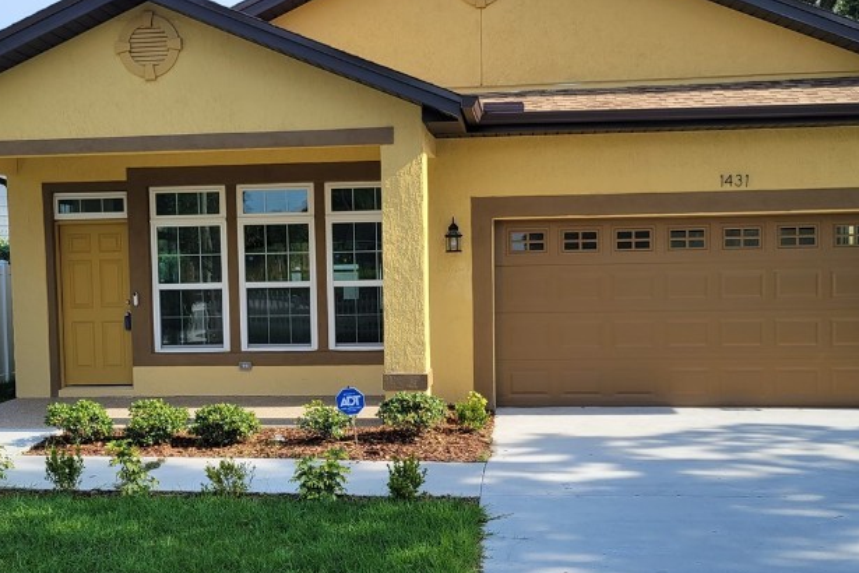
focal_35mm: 45
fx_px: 1074
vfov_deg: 29.8
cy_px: 323
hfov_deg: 43.6
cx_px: 402
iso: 40
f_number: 1.8
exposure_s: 1/1433
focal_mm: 5.4
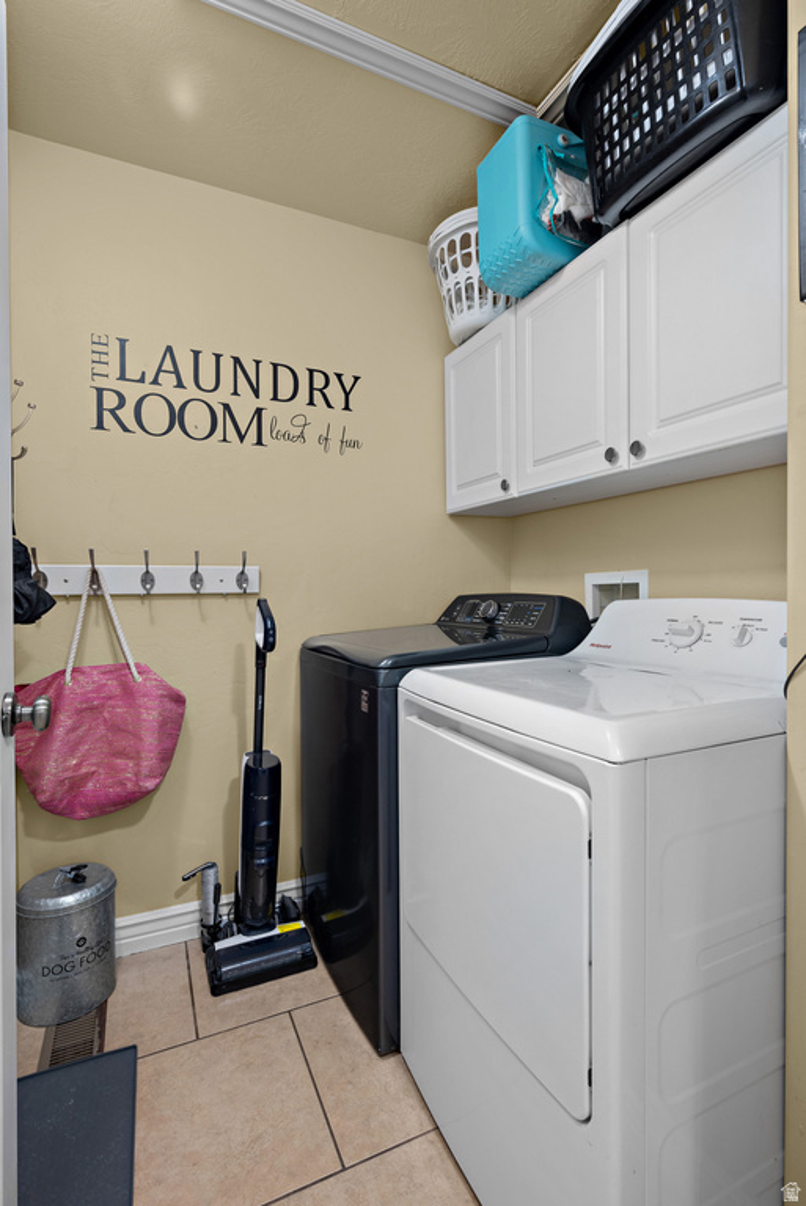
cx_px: 403
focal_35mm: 16
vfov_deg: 94.9
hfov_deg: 72.1
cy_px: 603
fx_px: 553
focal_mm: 16.5
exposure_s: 3
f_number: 8
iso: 500
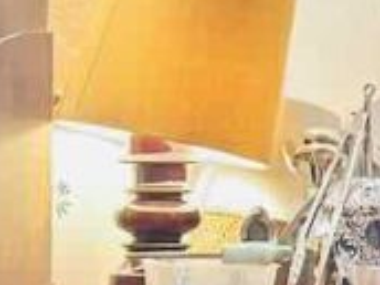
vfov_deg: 5.2
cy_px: -80
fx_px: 3140
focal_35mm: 286
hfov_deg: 6.4
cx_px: 1074
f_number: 1.78
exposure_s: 1/50
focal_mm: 6.86
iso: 320
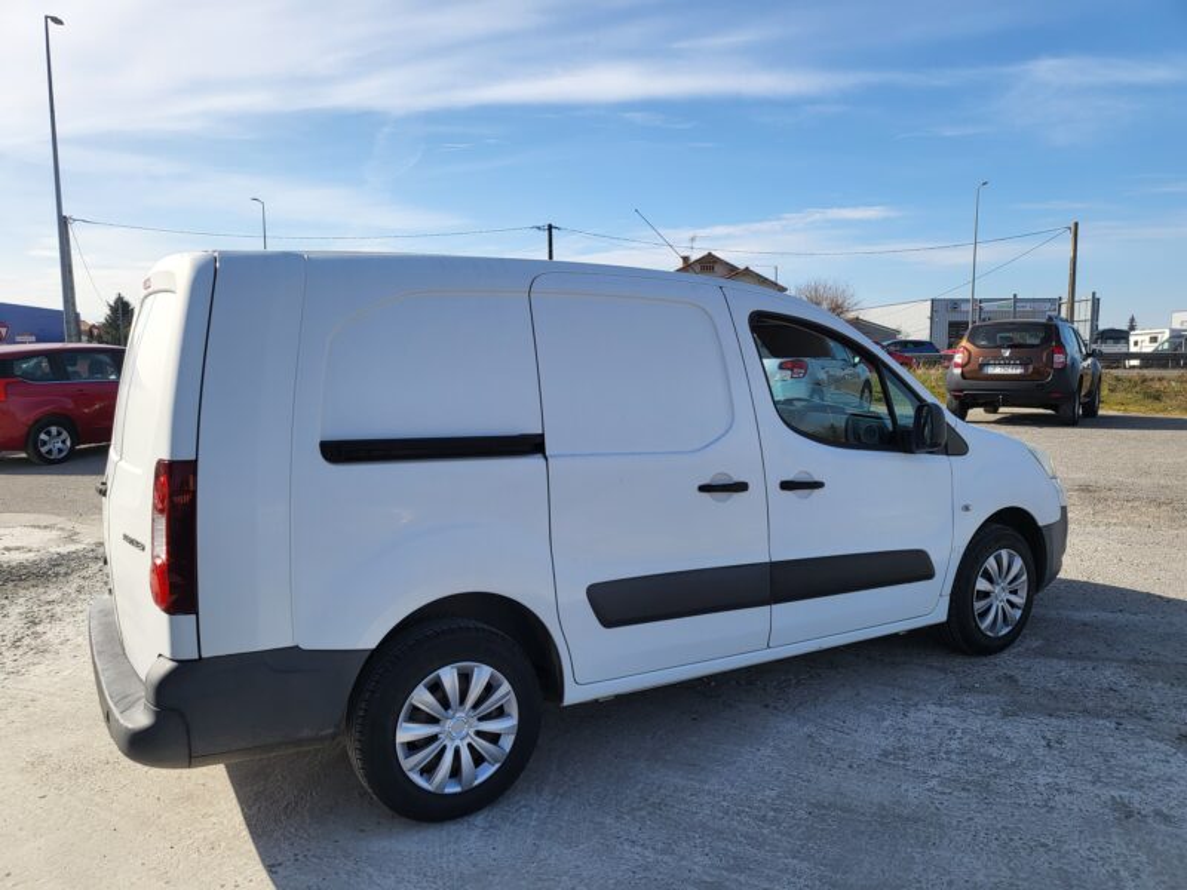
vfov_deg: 53.1
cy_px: 445
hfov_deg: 67.3
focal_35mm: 26
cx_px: 594
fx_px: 892
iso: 50
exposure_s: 1/2693
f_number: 1.8
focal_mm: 4.25
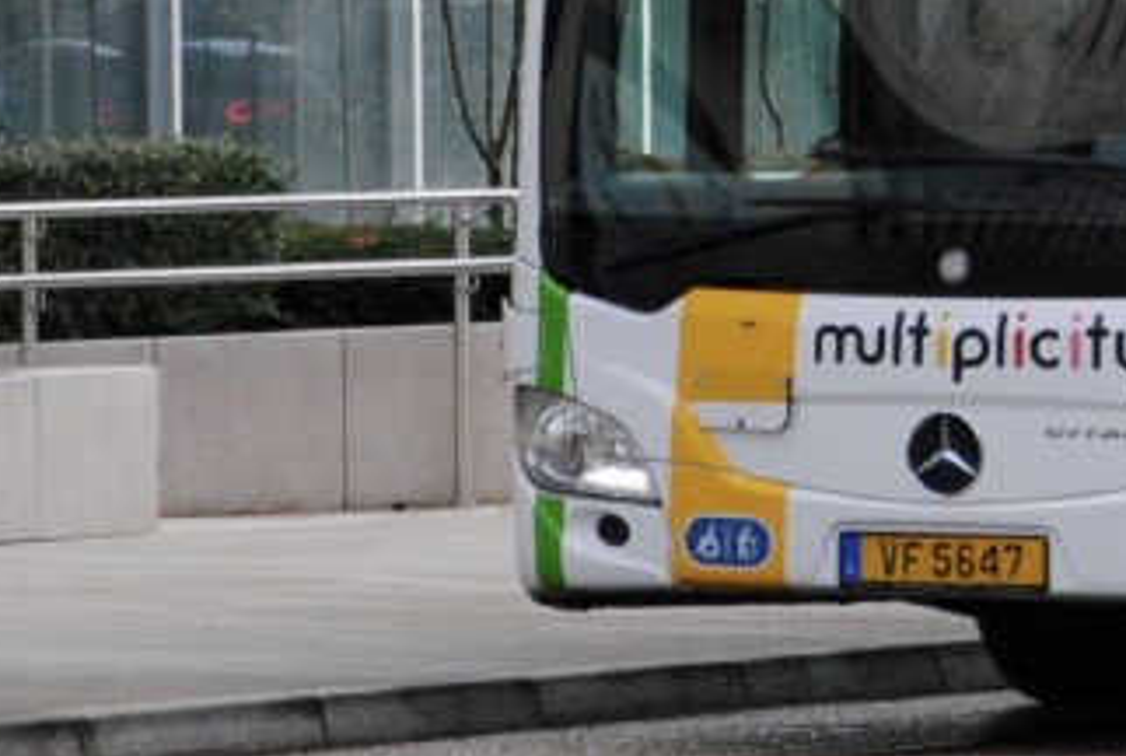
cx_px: 1853
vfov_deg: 2.8
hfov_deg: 4.2
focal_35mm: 484
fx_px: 15166
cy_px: -368
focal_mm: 80
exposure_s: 1/500
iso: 720
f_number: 5.3
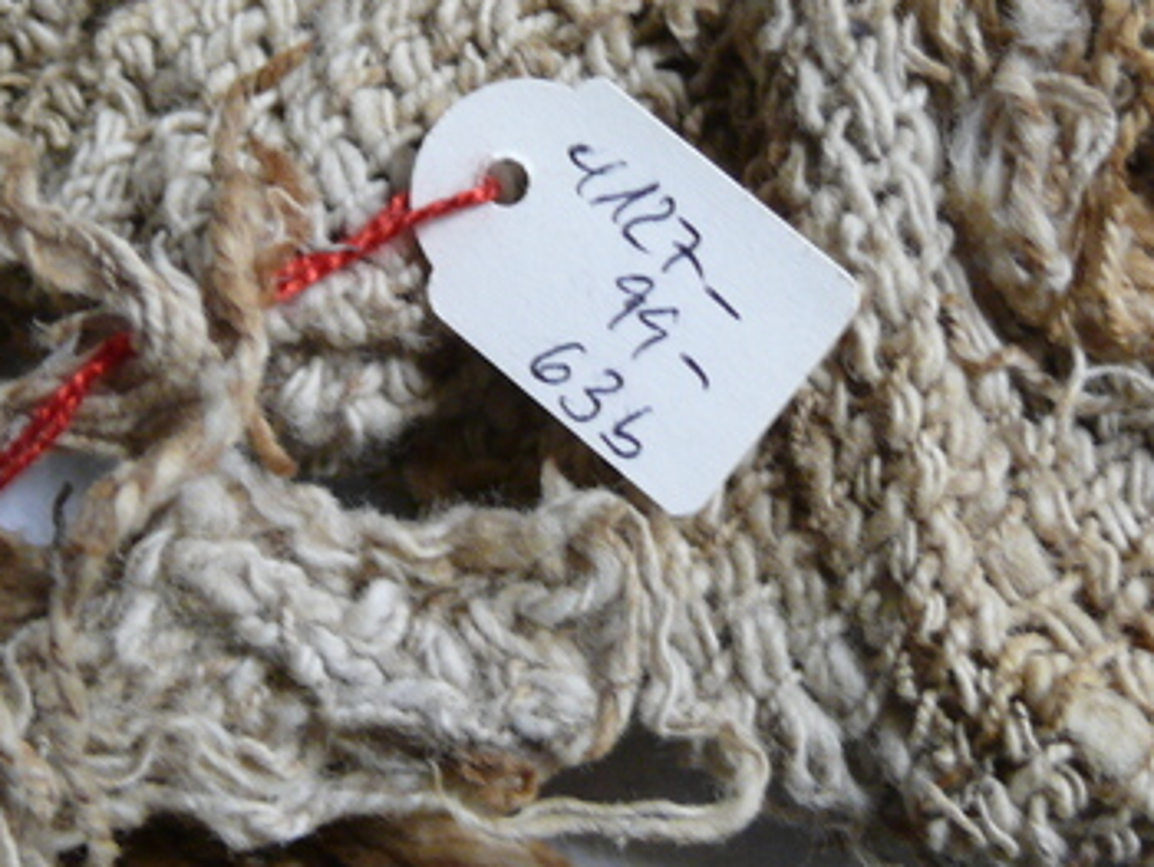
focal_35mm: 80
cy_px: 208
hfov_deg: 24.4
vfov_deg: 18.3
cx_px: 504
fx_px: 2669
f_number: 2.8
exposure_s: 1/20
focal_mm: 7.4
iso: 200
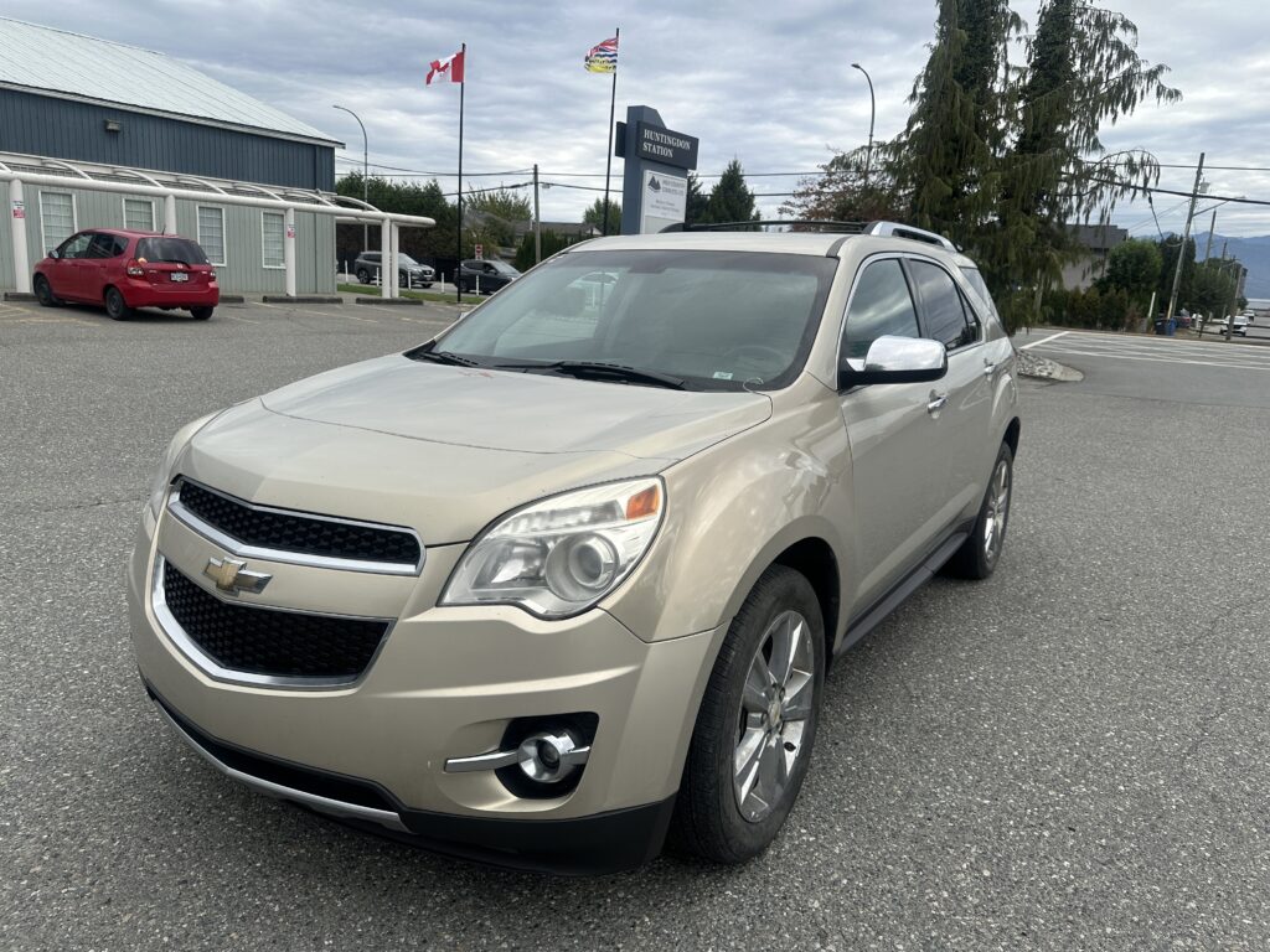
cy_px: 476
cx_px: 635
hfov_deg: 71.6
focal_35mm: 24
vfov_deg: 56.8
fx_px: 881
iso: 80
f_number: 1.78
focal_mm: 6.86
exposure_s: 1/2967
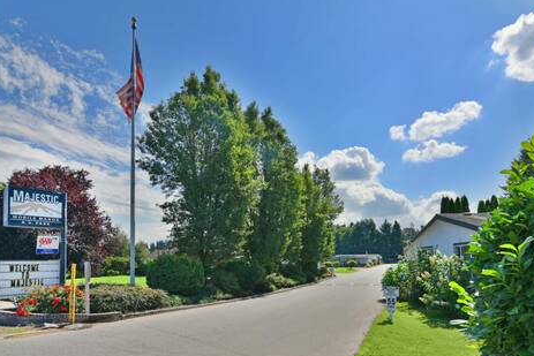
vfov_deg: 59.5
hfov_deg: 81.2
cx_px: 271
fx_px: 312
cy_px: 192
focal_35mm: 21
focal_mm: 19
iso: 64
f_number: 8
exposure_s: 1/160
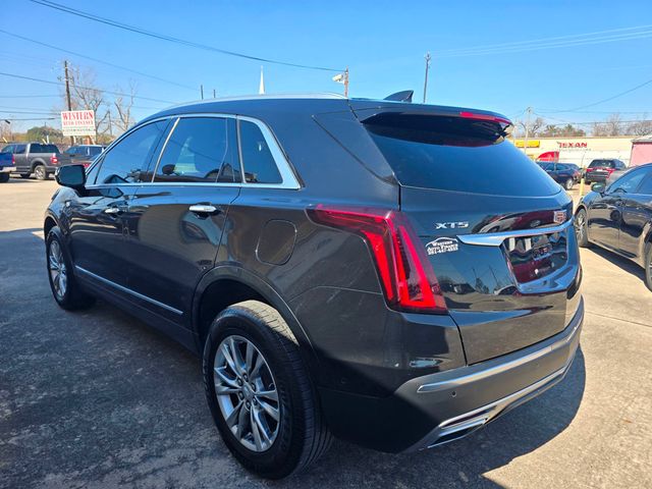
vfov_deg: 58.9
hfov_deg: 73.9
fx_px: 433
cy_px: 244
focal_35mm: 23
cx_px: 326
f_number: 1.7
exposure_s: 1/439
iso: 12
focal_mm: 6.3
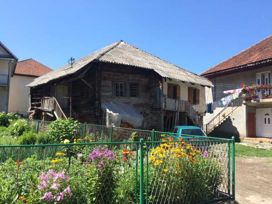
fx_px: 228
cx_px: 136
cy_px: 102
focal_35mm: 29
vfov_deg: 48.2
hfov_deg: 61.7
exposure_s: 1/1109
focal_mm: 4.15
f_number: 2.2
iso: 32
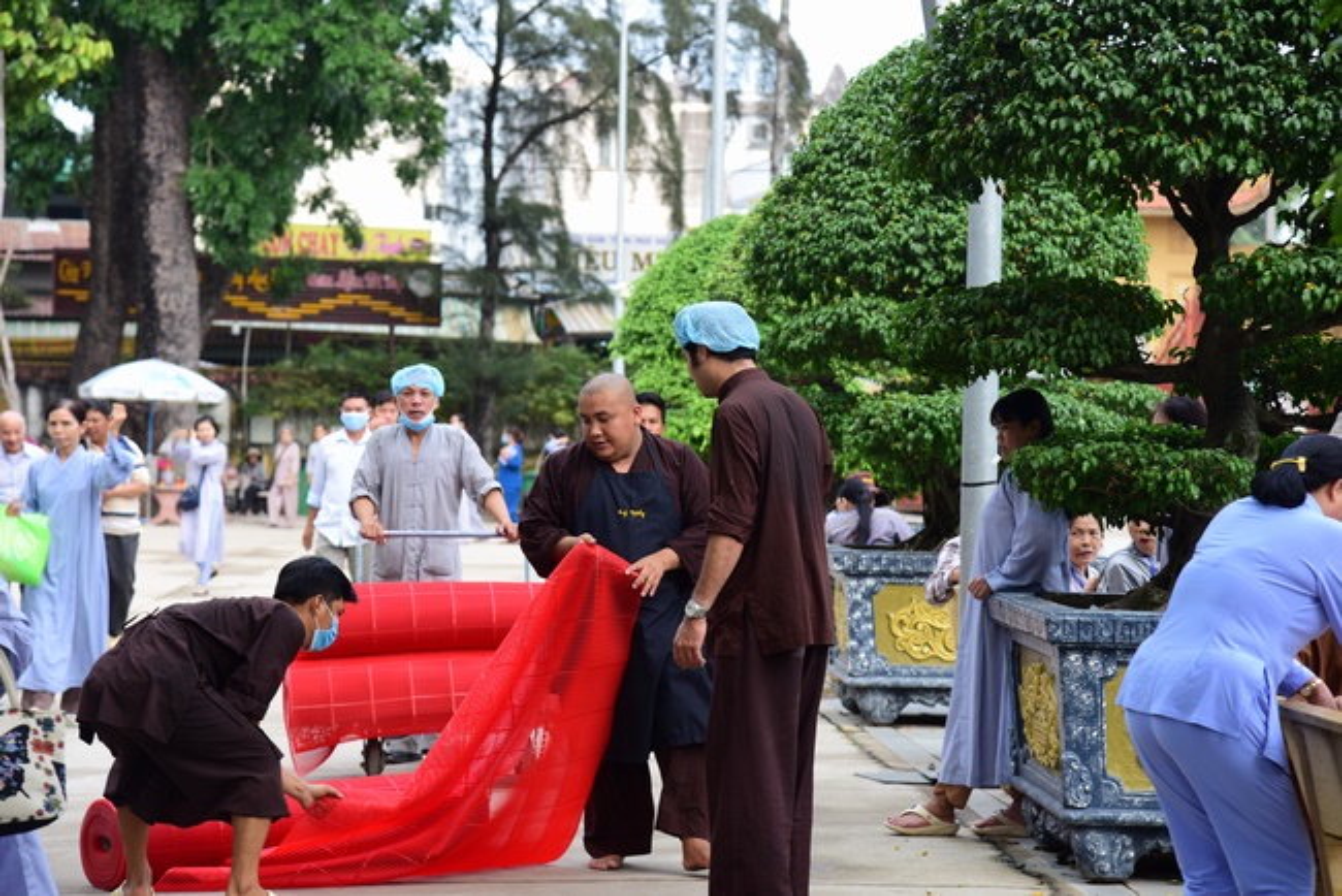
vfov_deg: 13.7
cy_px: 448
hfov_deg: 20.4
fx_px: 3729
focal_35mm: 100
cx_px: 671
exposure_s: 1/200
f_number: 5.6
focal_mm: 100
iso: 250
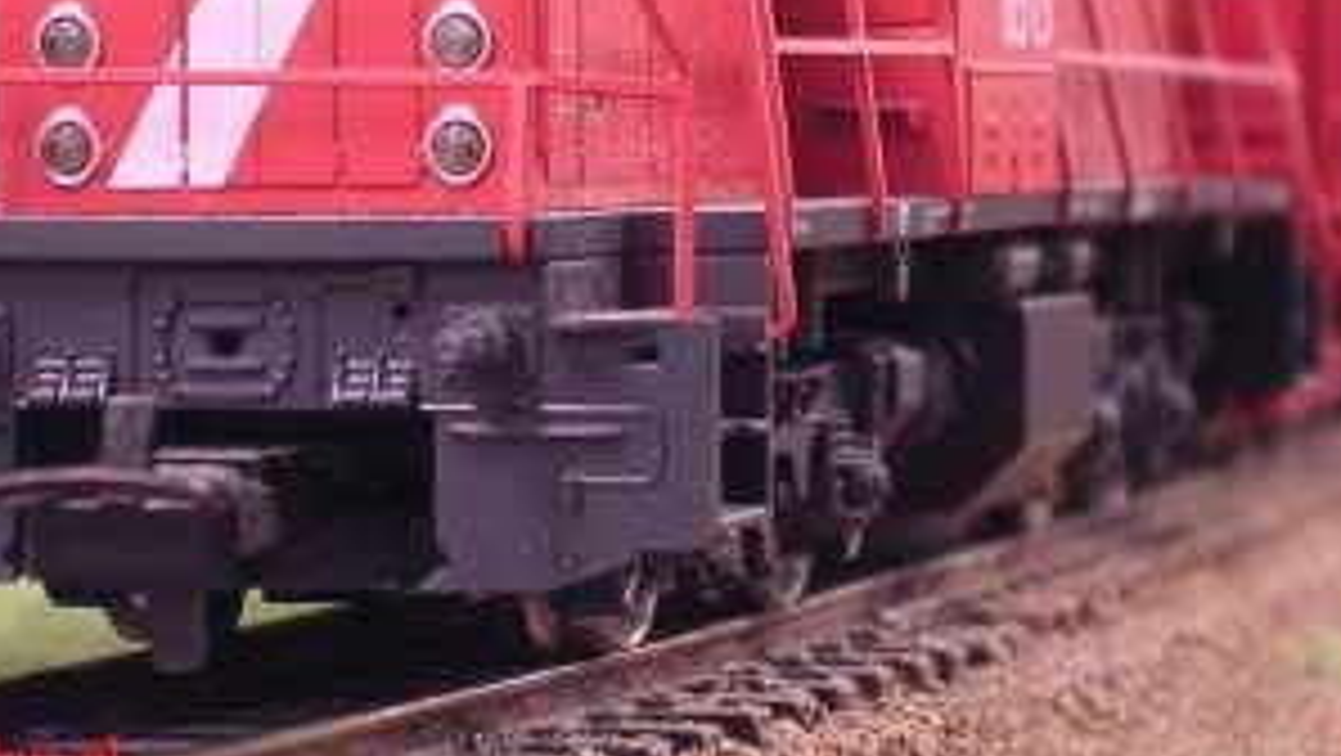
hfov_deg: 10.0
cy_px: 14
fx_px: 7649
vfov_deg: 5.6
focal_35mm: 215
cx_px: 549
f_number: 4.9
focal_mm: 17.4
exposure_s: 1/2.4
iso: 200
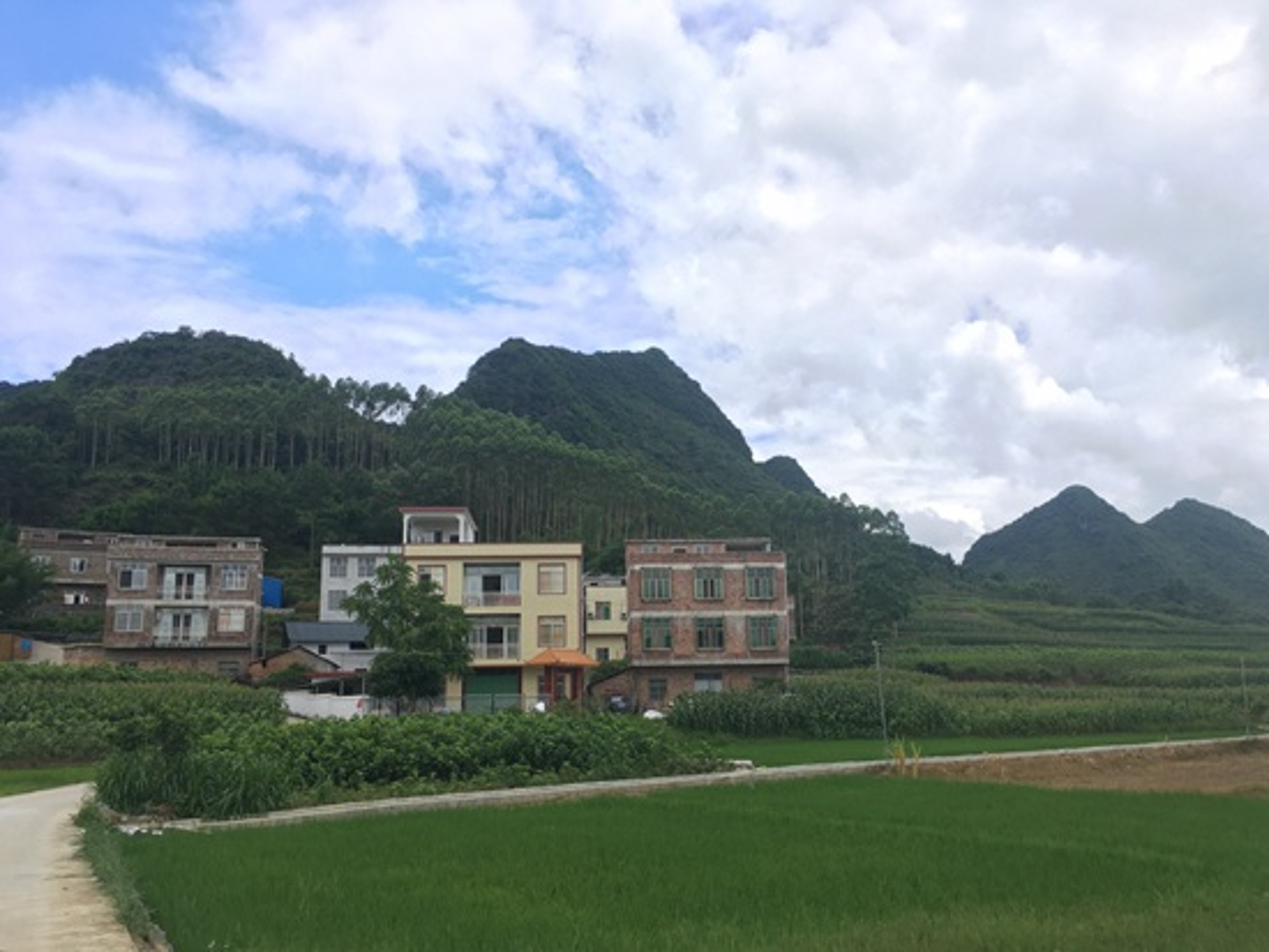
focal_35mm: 29
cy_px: 476
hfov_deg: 61.6
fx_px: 1064
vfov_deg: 48.3
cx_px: 634
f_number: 2.2
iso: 25
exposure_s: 1/641
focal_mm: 4.15
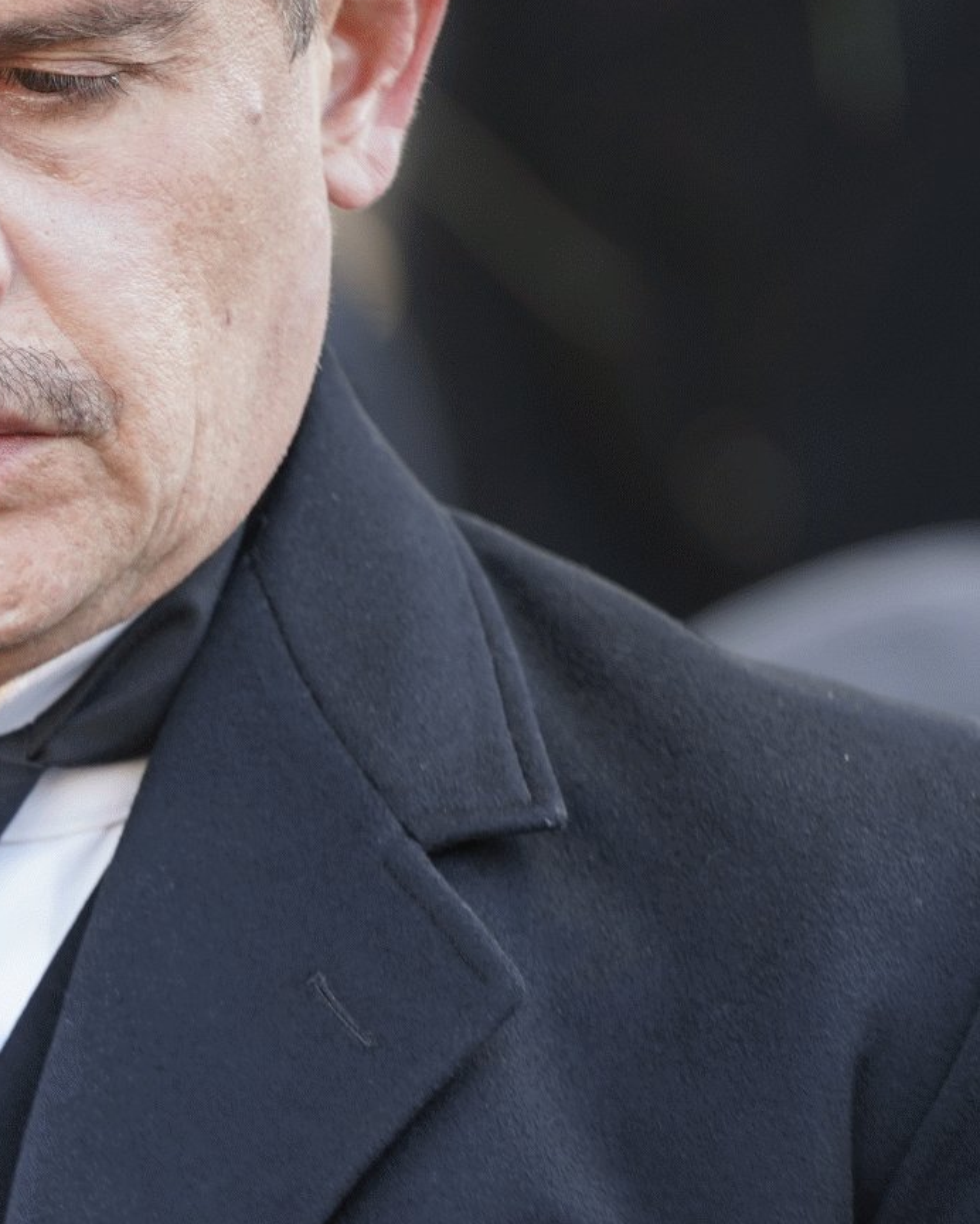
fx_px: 16521
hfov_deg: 3.4
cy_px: 614
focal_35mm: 456
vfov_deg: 4.2
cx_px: -422
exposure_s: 1/80
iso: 250
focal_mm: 168
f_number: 4
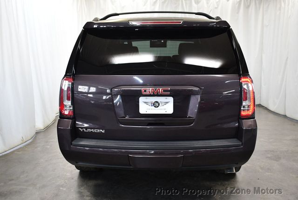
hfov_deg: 53.1
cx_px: 149
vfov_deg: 36.9
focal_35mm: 36
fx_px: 298
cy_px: 100
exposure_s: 1/125
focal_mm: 18
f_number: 3.5
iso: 1100
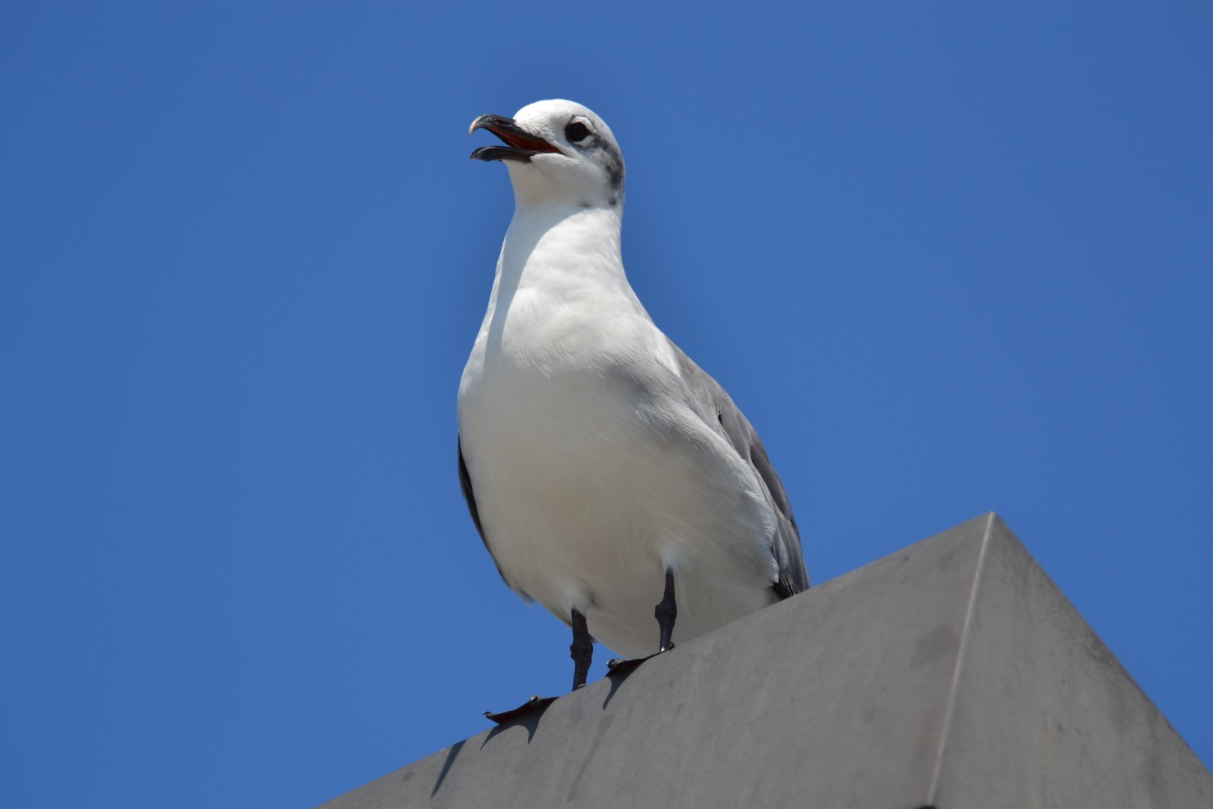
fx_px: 11624
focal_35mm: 345
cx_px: 606
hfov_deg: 6.0
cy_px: 404
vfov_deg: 4.0
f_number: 6.3
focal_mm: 230
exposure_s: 1/640
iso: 100
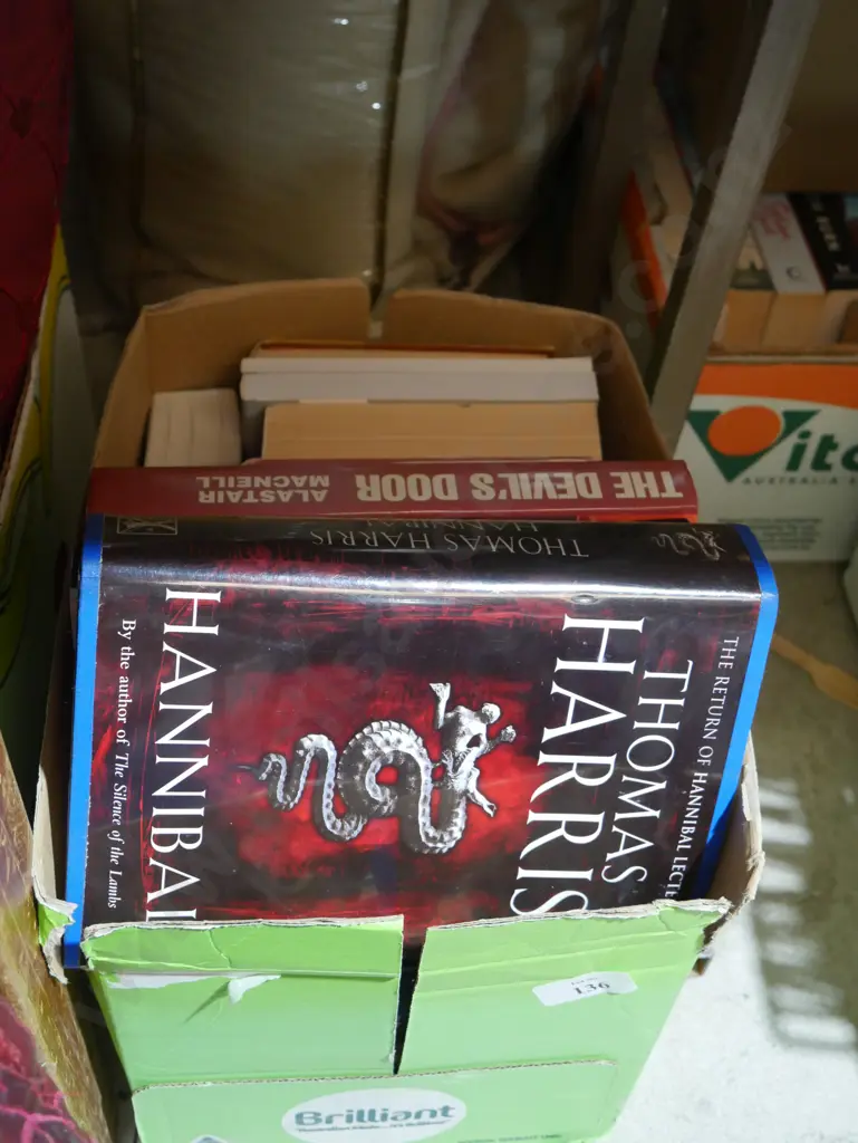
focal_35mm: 46
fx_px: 1519
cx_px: 429
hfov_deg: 31.5
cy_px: 572
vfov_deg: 41.2
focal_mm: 23
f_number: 5.1
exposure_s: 1/60
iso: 2000
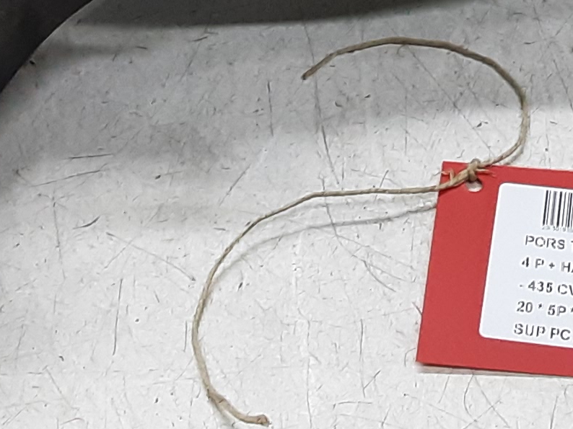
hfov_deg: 17.4
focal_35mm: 111
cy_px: -333
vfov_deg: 12.3
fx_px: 1837
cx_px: 556
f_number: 1.9
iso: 125
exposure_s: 1/50
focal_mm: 2.91
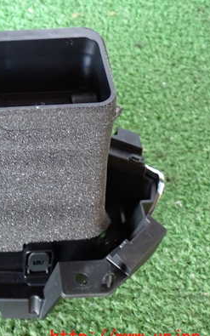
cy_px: 157
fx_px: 604
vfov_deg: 31.1
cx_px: -13
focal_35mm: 66
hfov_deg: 19.0
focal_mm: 7.31
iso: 800
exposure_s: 1/25
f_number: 2.8
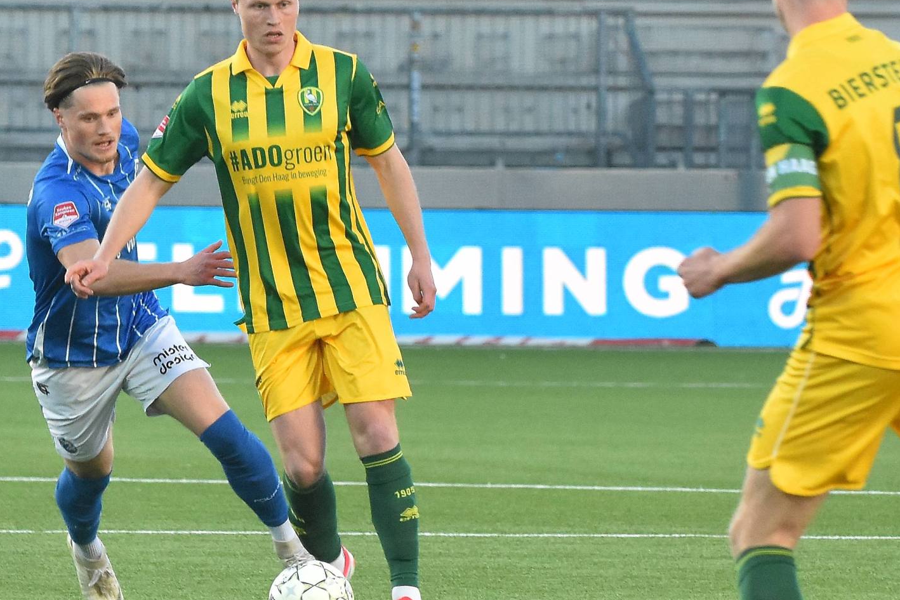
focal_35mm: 325
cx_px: 293
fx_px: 8123
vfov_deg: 4.2
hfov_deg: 6.3
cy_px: 275
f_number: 4.5
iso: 1600
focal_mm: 160
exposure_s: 1/640
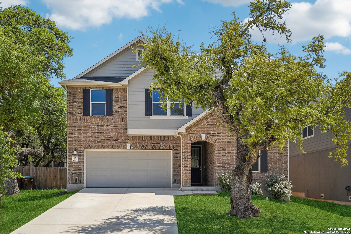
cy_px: 117
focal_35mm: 32
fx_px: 317
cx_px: 176
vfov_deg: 40.5
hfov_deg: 58.0
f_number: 8
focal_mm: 32.5
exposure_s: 1/160
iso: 100
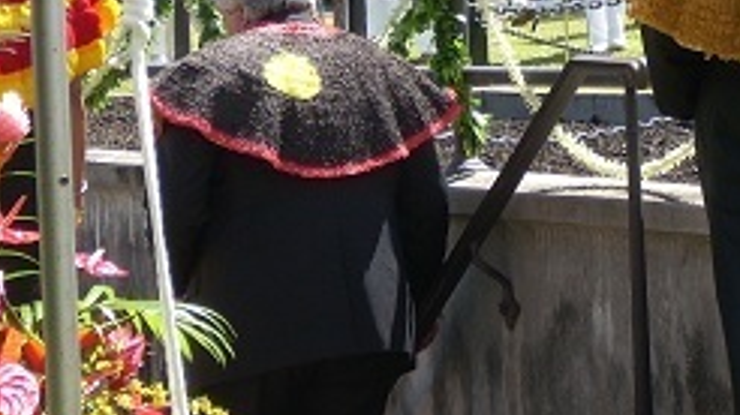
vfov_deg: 5.4
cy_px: -86
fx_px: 4412
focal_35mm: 225
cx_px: 445
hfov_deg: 9.6
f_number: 5.2
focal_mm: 18.6
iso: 64
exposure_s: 1/155
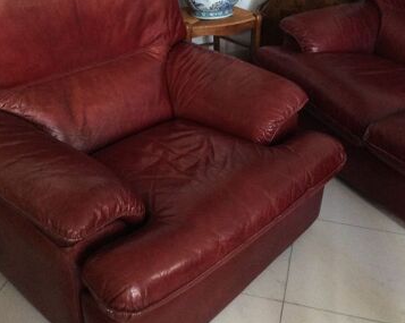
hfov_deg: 43.8
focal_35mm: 42
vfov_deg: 35.5
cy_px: 130
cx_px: 214
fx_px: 503
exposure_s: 1/25
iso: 160
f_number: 2.4
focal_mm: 3.3
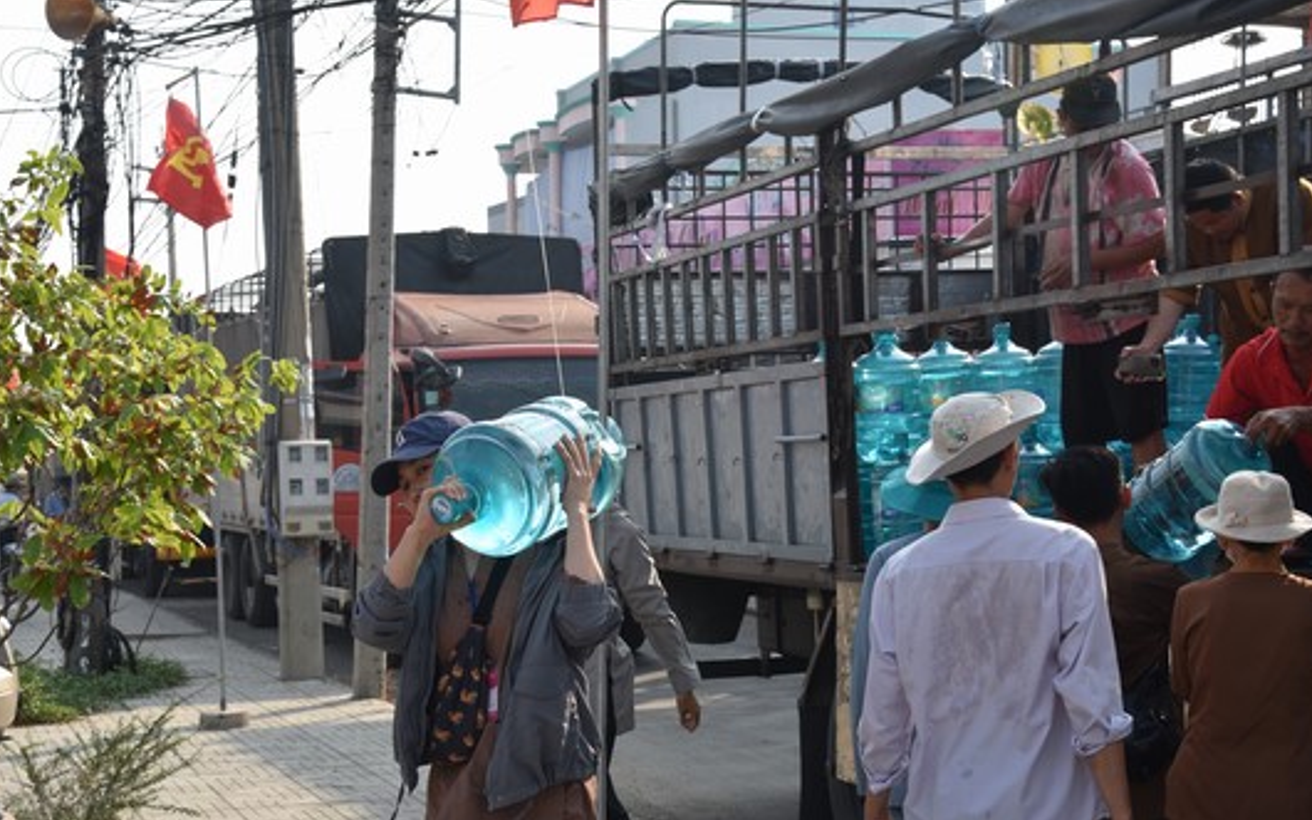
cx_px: 708
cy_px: 530
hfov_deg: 34.0
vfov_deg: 21.6
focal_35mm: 60
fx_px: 2145
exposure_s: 1/250
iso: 250
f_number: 8
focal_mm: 48
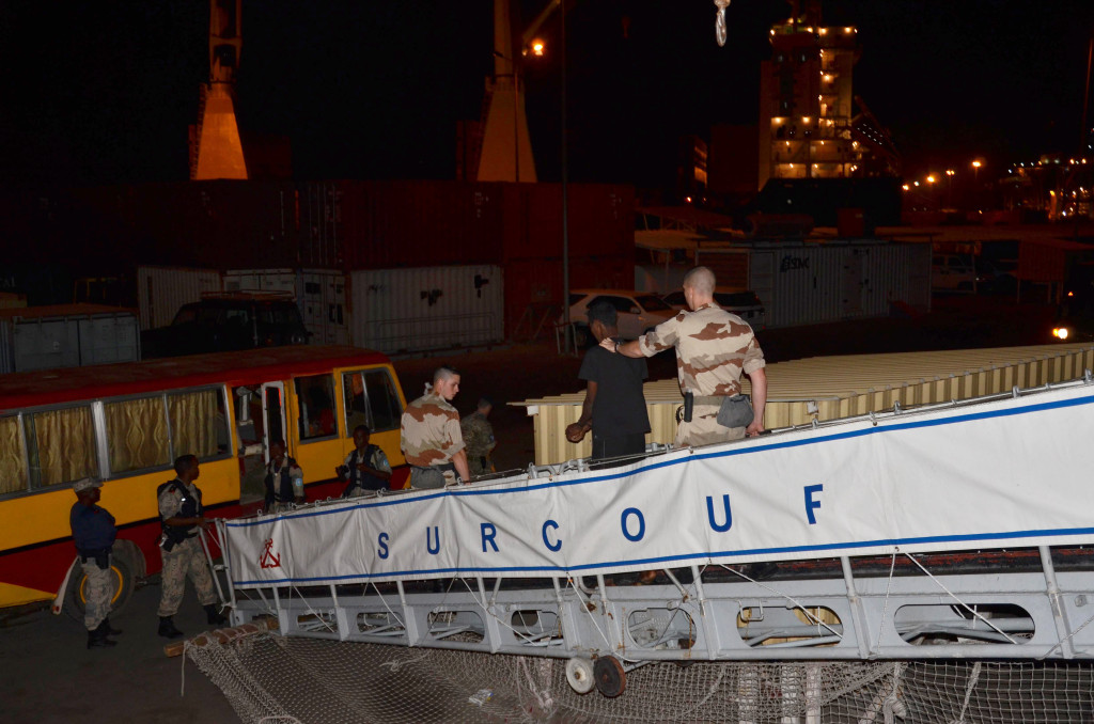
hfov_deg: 51.4
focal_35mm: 38
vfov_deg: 35.3
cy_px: 362
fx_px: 1137
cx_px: 547
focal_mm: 25
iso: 400
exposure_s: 1/60
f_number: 4
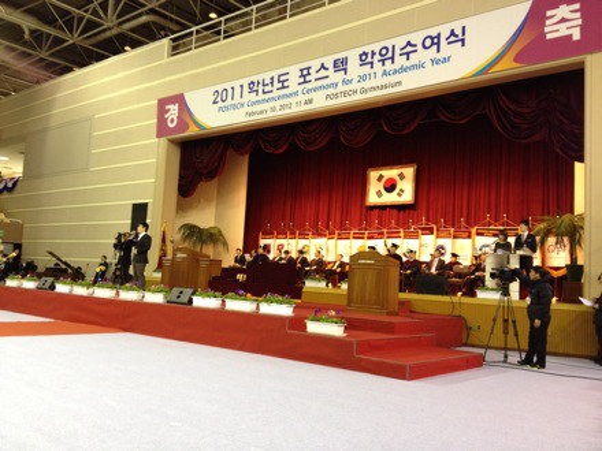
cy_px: 226
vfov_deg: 40.7
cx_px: 301
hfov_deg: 52.6
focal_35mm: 35
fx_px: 609
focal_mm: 4.28
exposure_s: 1/20
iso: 100
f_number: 2.4
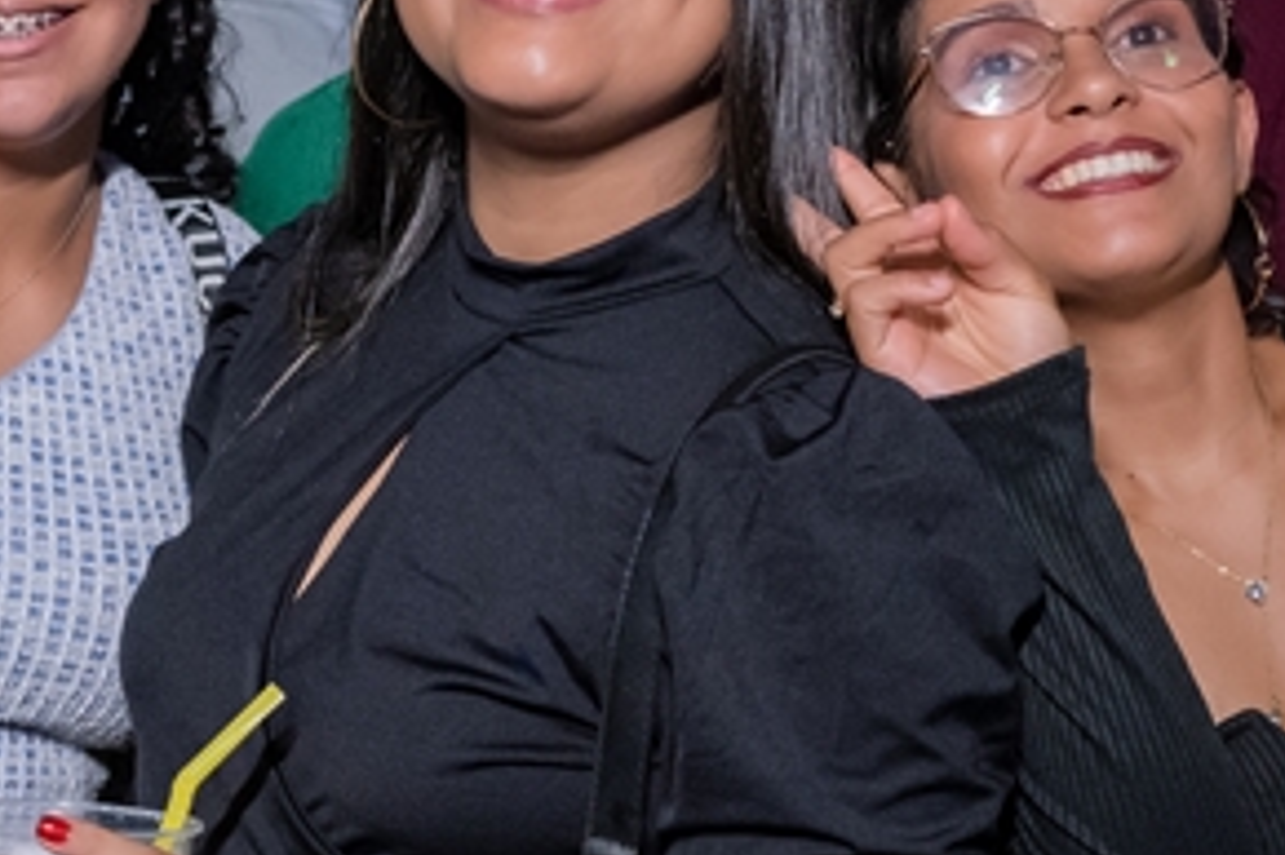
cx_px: 343
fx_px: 3282
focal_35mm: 92
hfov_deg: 22.0
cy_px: 558
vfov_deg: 14.8
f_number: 3.2
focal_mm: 24
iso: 2500
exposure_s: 1/200
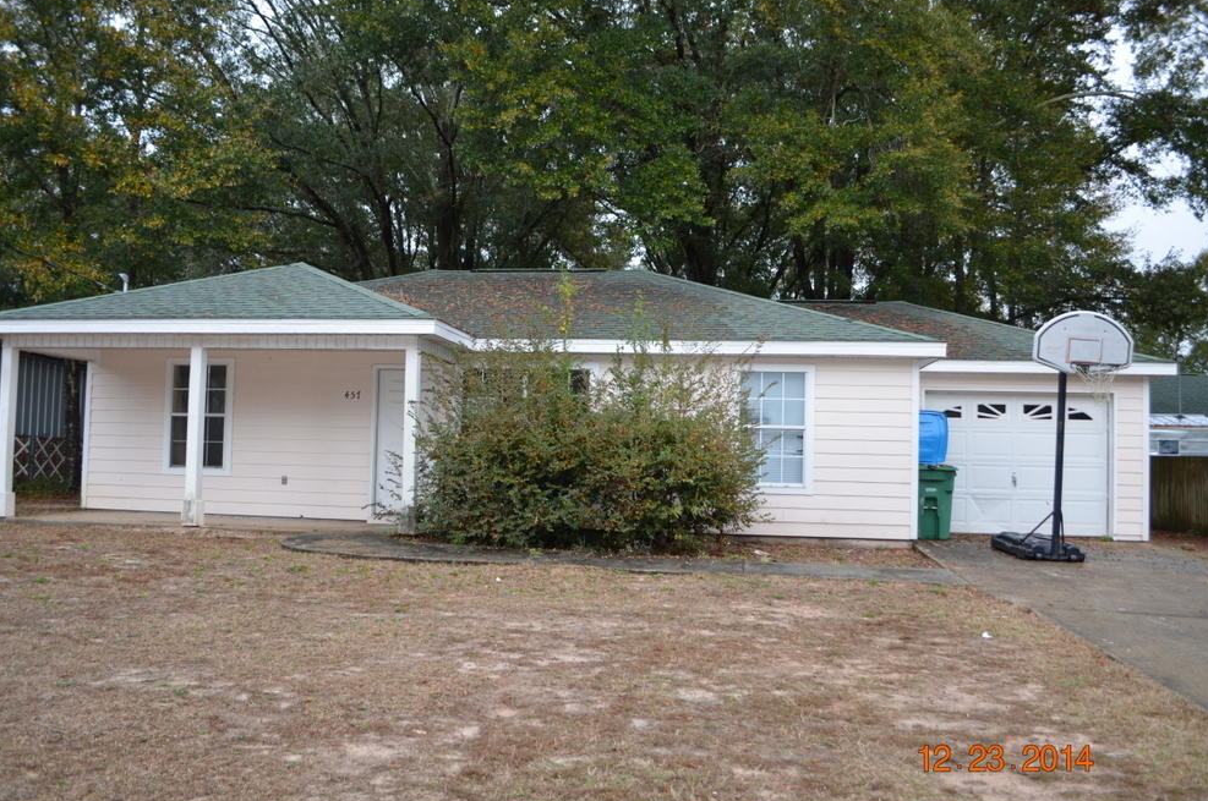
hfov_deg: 65.5
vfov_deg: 46.3
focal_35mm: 28
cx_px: 585
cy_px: 407
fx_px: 938
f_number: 3.5
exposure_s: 1/125
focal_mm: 18
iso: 200
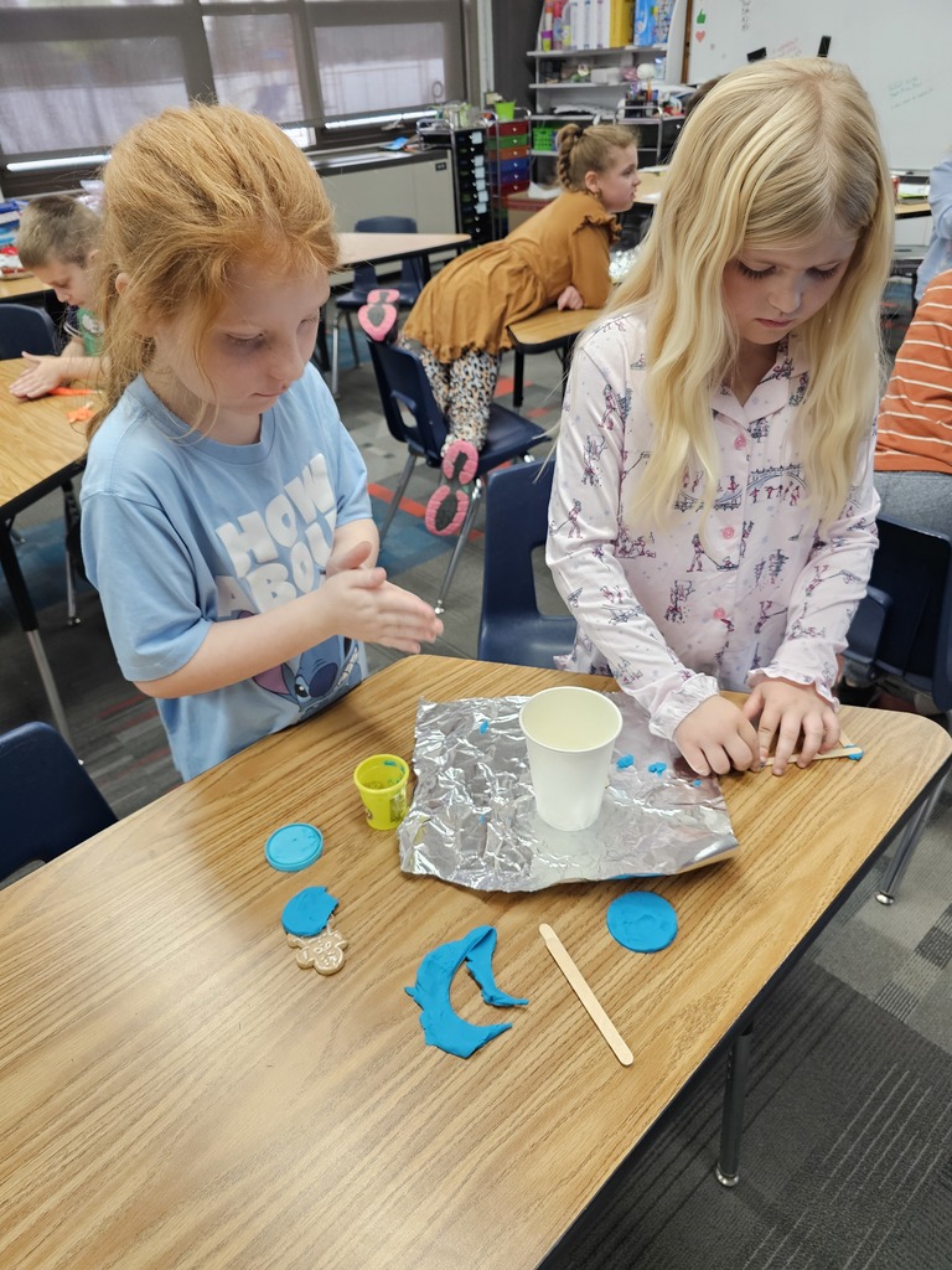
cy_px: 635
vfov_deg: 73.9
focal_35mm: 23
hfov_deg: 58.9
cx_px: 476
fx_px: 843
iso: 400
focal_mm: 6.3
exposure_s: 1/120
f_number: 1.7
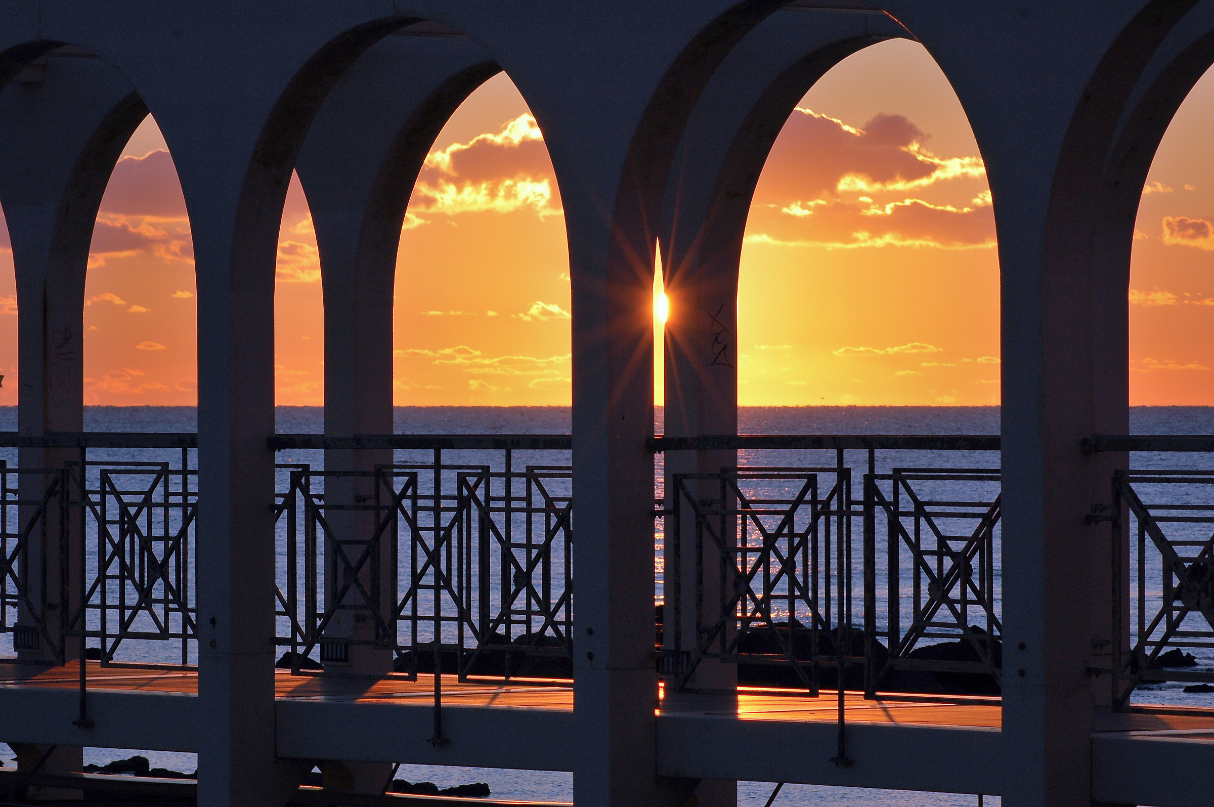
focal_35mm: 225
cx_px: 607
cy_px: 404
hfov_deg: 9.2
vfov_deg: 6.1
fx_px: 7580
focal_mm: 150
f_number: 11
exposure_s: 1/320
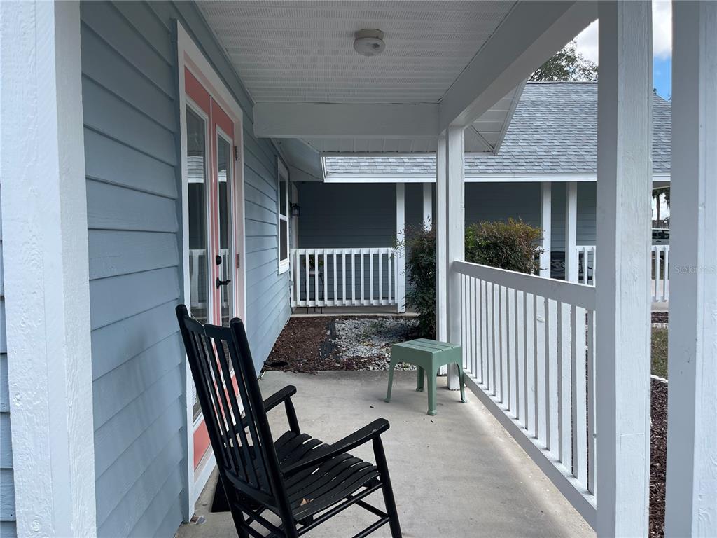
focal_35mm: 25
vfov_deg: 54.9
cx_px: 358
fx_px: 518
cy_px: 269
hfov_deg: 69.4
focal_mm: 5.1
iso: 32
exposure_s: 1/1087
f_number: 1.6
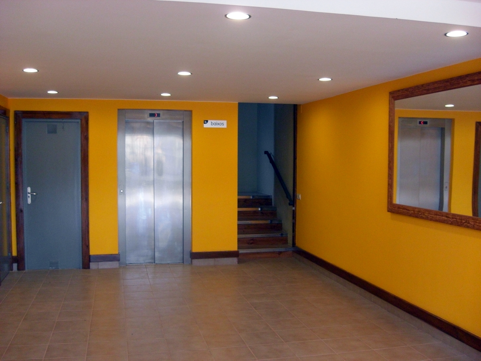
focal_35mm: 38
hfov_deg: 49.0
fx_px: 528
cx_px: 240
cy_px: 180
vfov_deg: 37.7
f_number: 2.8
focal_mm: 7.9
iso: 400
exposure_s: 1/60
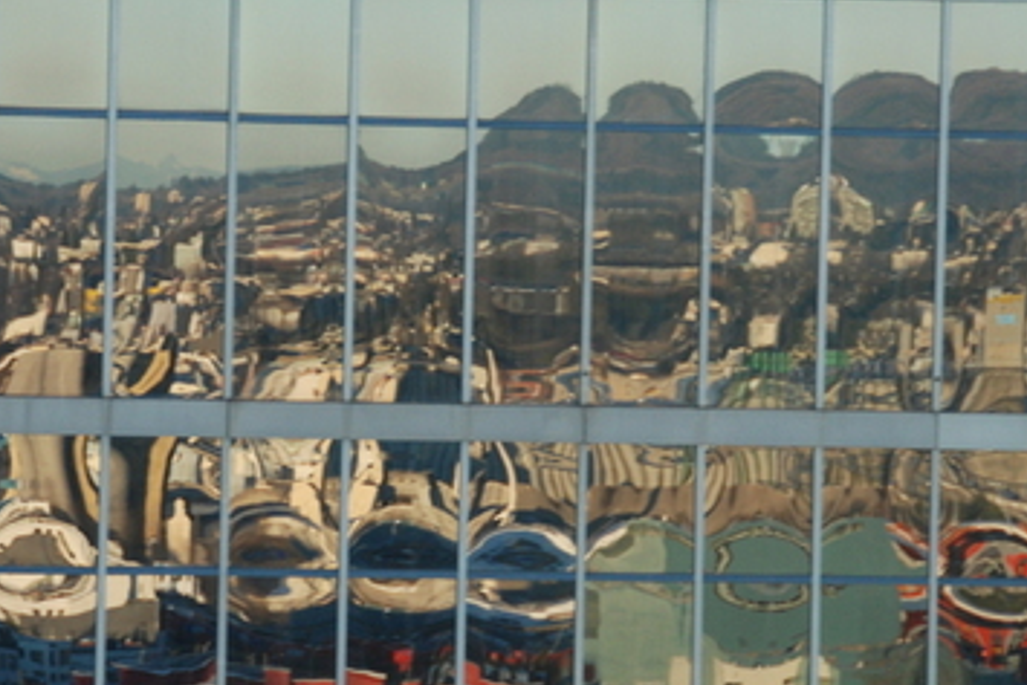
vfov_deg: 4.4
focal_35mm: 311
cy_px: 298
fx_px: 8875
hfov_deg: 6.6
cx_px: 393
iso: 400
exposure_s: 1/30
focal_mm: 105
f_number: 5.6
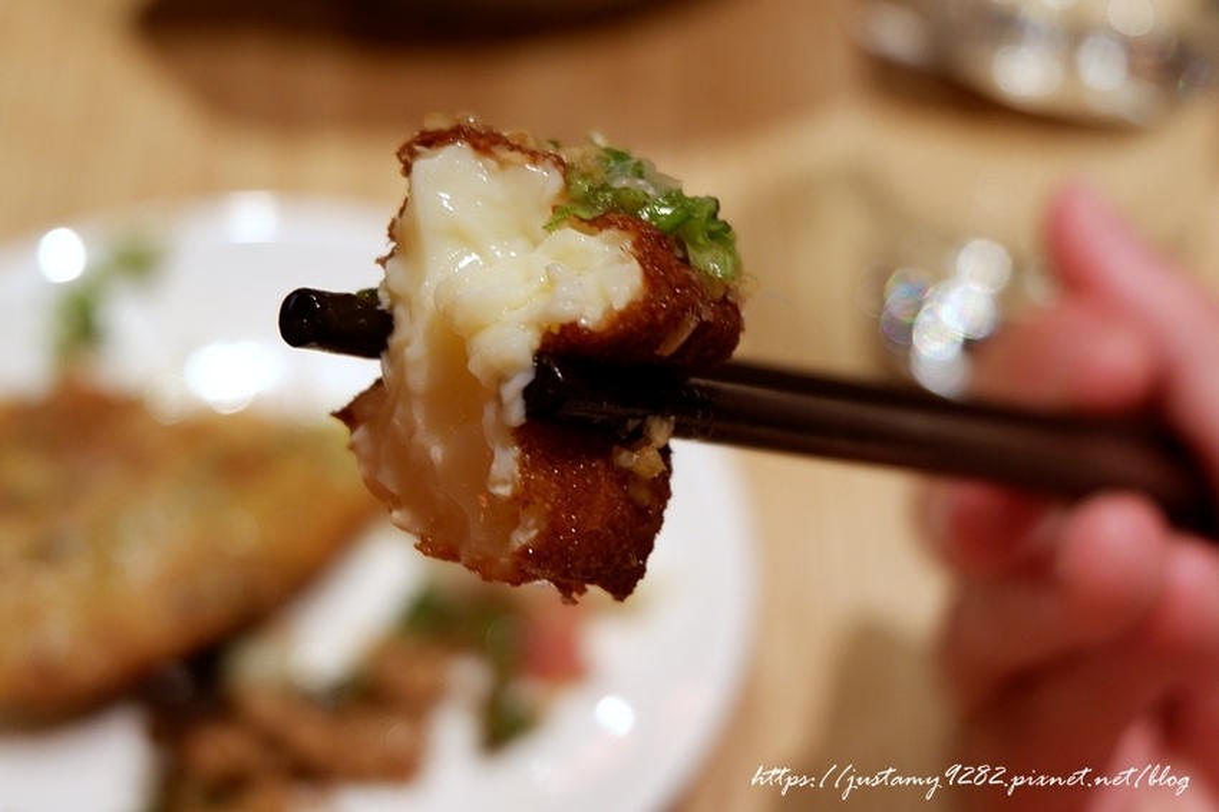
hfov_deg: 41.9
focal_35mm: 47
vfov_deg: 28.6
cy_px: 406
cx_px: 610
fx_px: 1591
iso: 800
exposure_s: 1/70
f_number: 4.7
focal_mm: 31
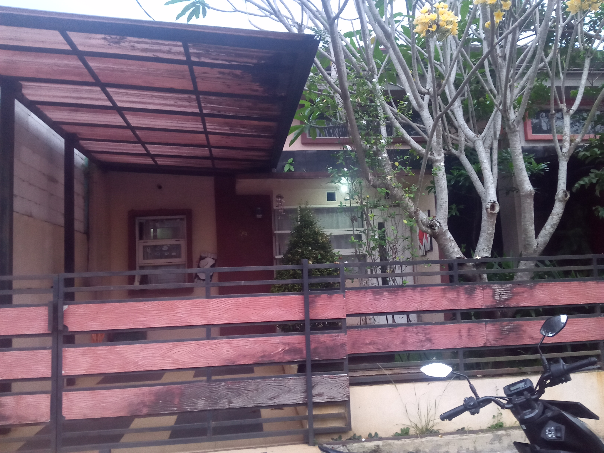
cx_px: 302
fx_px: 489
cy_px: 226
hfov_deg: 63.4
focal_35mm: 28
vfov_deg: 49.7
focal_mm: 3.73
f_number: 2.2
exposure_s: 1/33.3
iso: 794
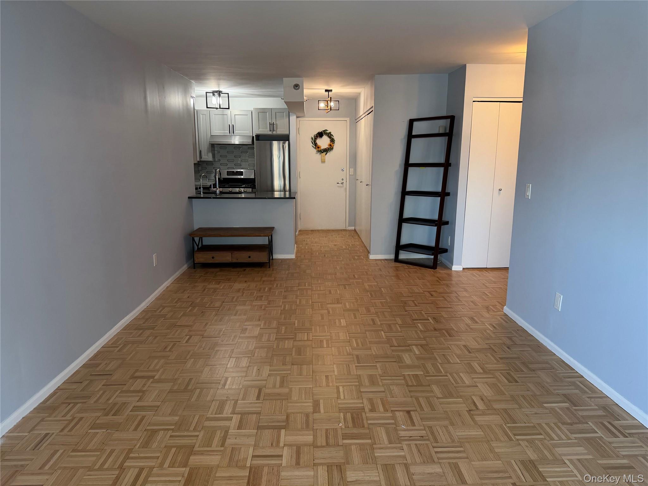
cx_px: 324
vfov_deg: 56.8
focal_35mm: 24
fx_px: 449
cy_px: 243
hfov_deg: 71.6
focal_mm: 6.76
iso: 200
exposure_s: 1/120
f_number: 1.78
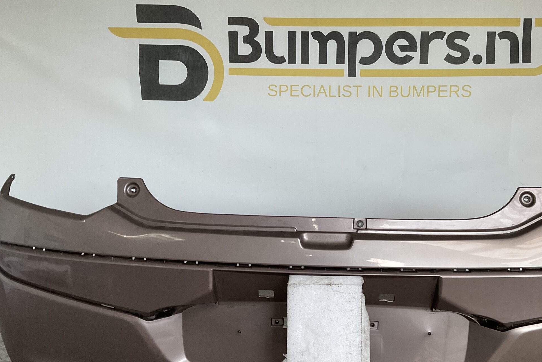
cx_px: 325
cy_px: 231
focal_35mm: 40
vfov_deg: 33.2
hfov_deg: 48.2
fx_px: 602
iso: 64
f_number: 1.8
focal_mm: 3
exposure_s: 1/50
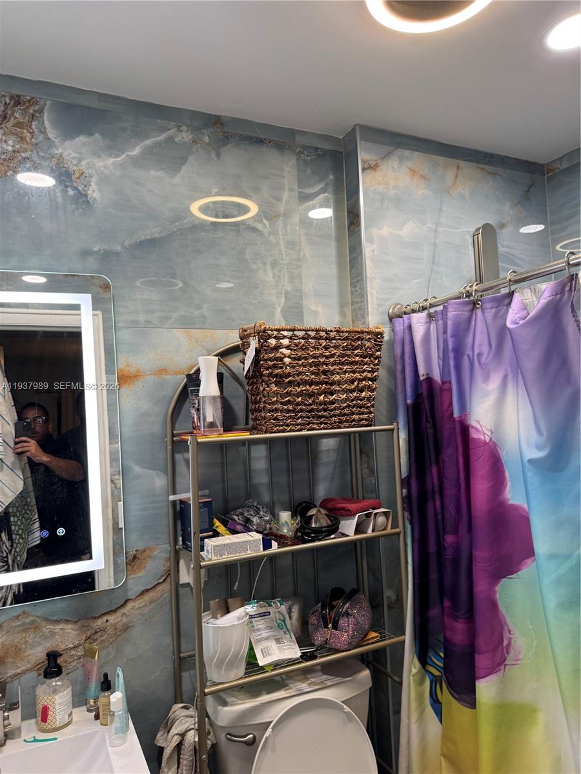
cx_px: 290
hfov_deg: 56.8
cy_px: 387
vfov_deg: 71.6
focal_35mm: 24
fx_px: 537
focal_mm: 6.76
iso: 200
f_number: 1.78
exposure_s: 1/120
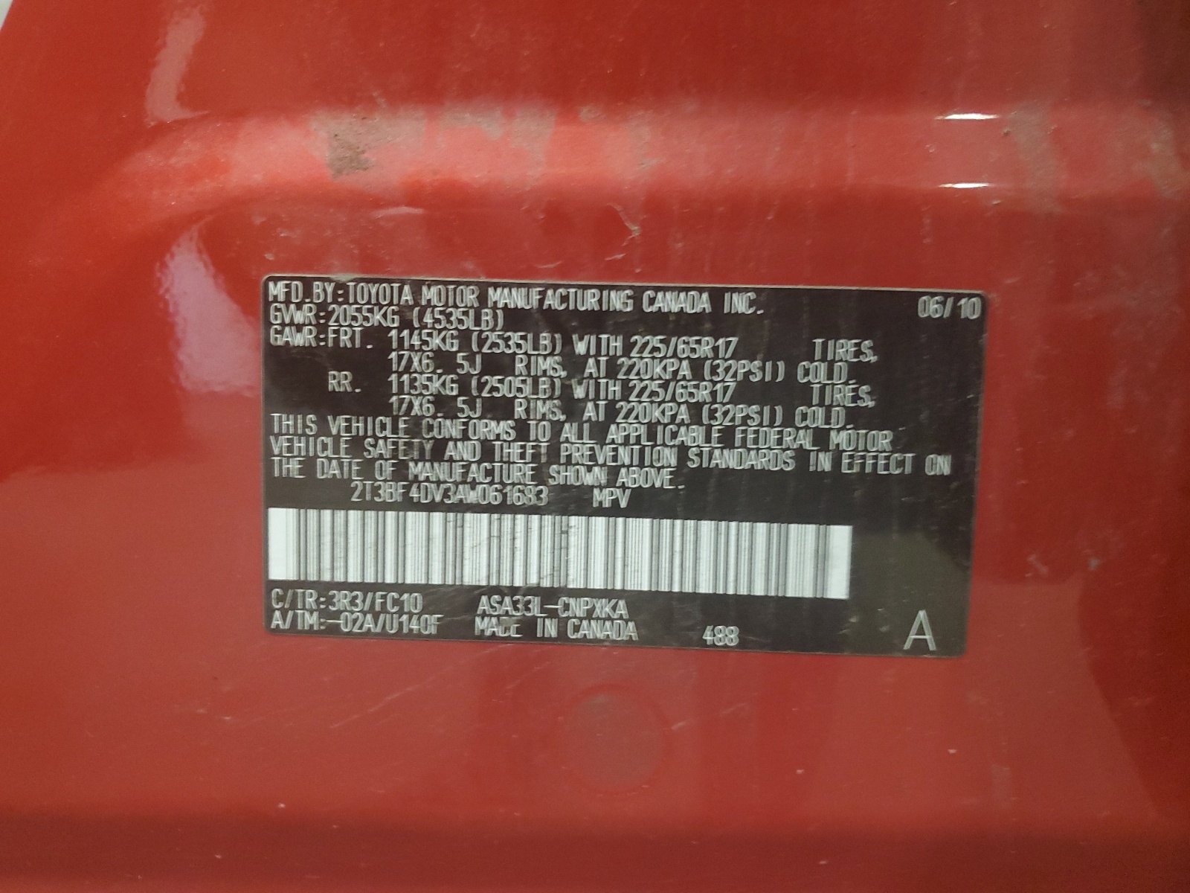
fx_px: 894
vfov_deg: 53.1
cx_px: 595
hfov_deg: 67.3
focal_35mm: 26
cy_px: 446
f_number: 1.5
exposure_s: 1/17
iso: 304
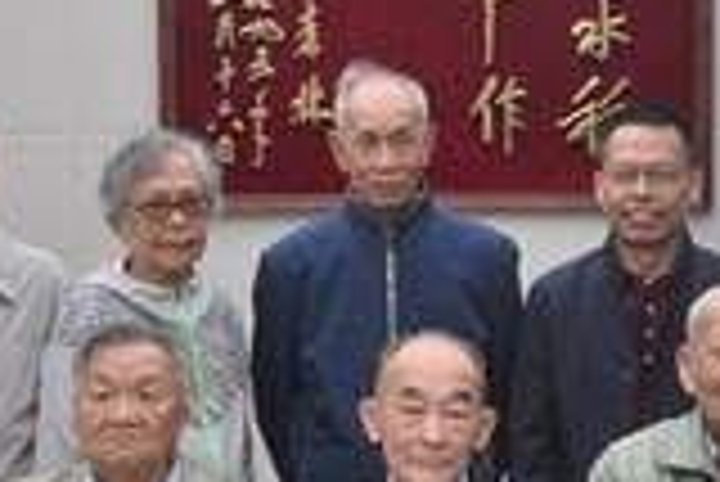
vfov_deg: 11.6
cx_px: 441
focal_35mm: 118
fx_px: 2360
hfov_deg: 17.3
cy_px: 423
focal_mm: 21
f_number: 4
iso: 720
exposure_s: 1/60
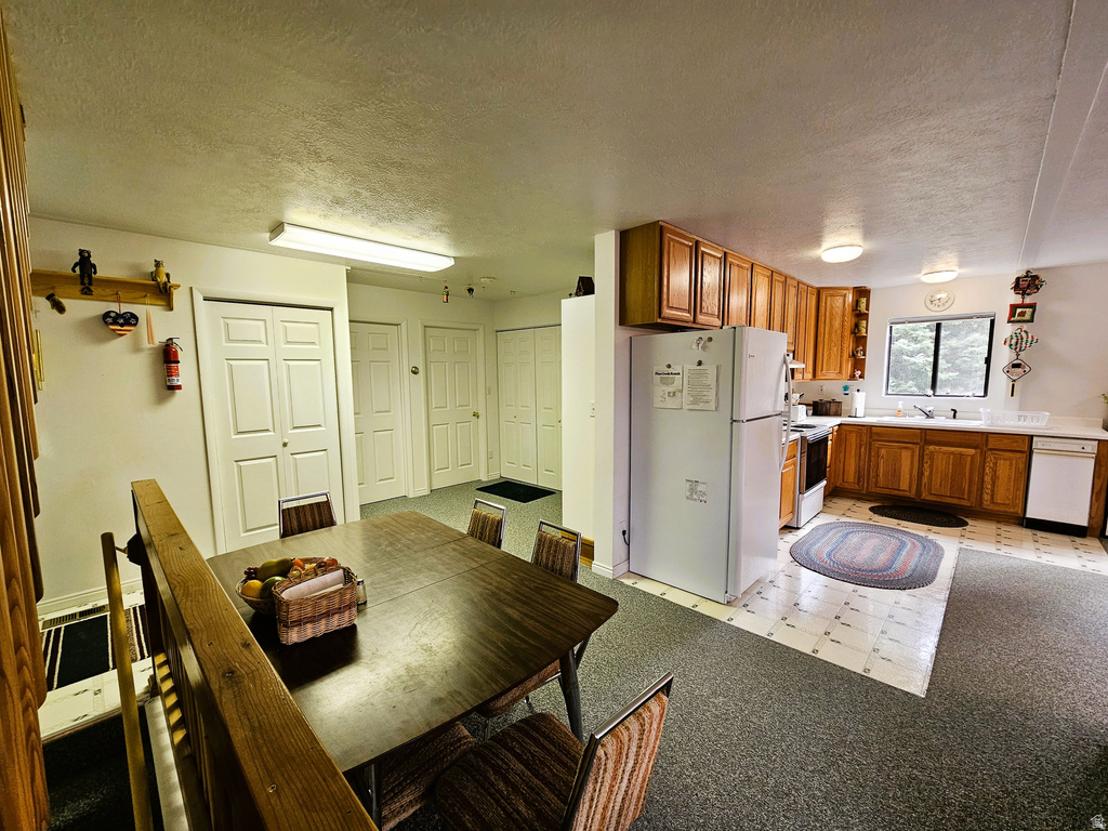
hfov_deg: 106.2
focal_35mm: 13
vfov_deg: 89.9
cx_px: 554
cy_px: 416
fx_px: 416
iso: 125
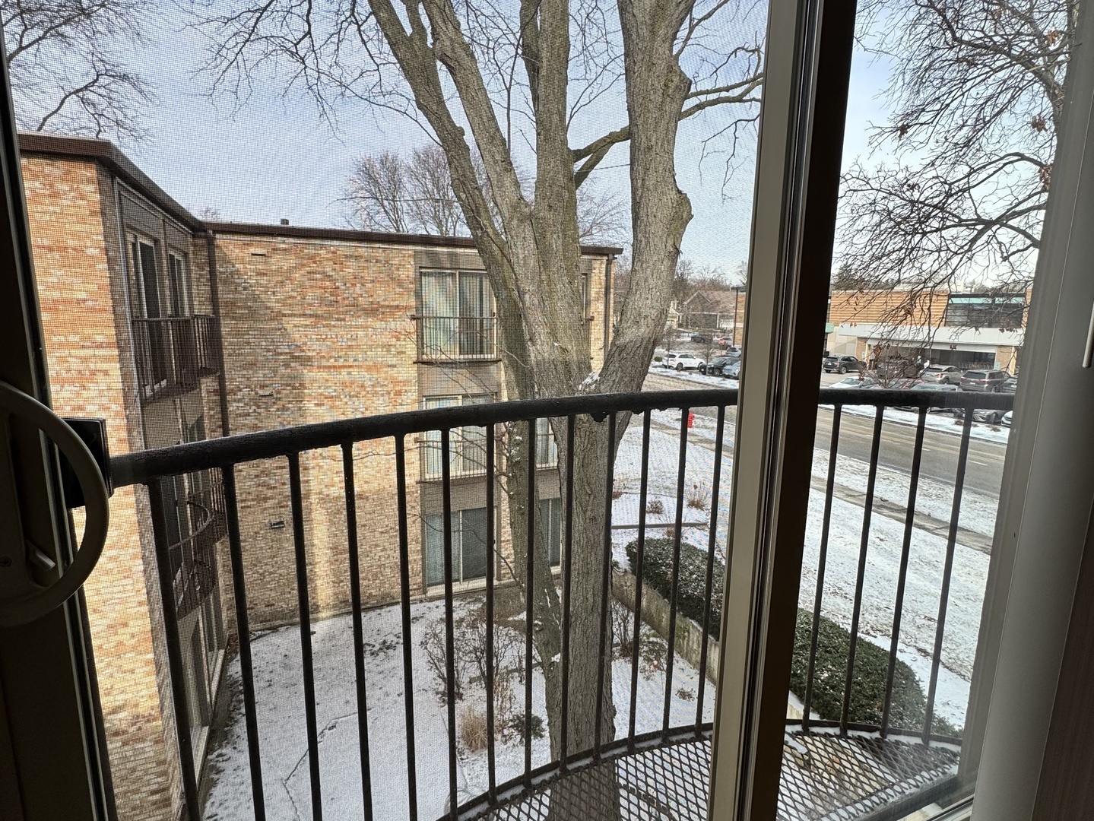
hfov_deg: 102.0
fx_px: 443
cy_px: 410
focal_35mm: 14
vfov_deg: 85.7
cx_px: 547
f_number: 2.2
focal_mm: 2.22
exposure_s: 1/332
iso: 40
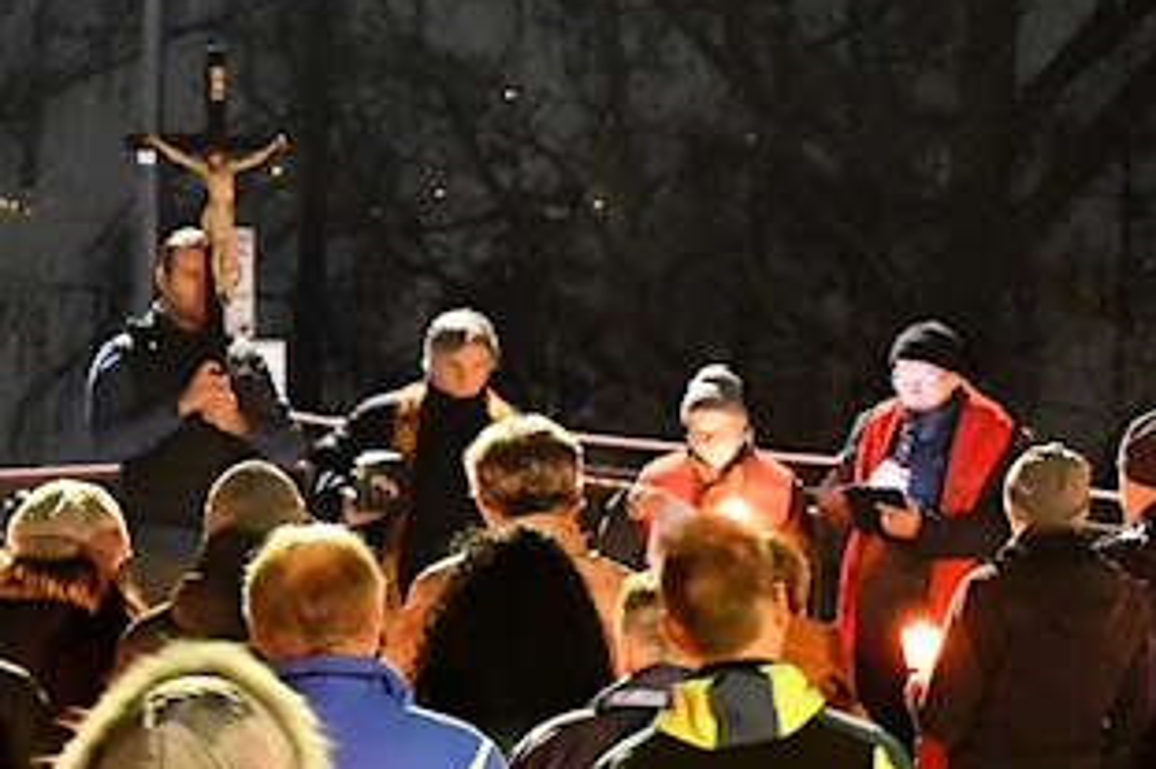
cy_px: 529
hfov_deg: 11.1
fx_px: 5937
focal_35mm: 185
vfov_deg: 7.4
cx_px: 833
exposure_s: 1/10
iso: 12800
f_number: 4.5
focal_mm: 48
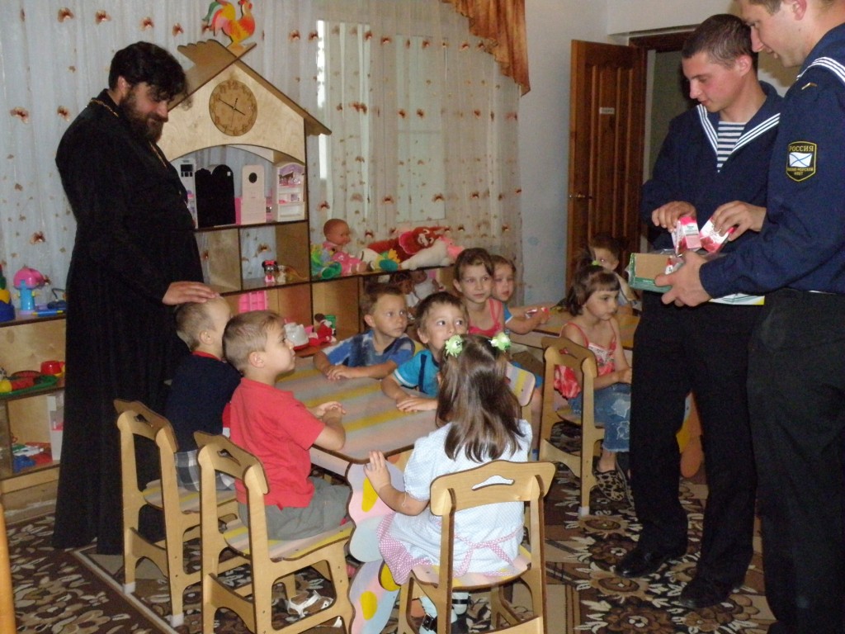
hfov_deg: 47.9
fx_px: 952
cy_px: 317
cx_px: 422
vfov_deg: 36.8
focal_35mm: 39
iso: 800
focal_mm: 6.97
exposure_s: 1/500
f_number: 3.3
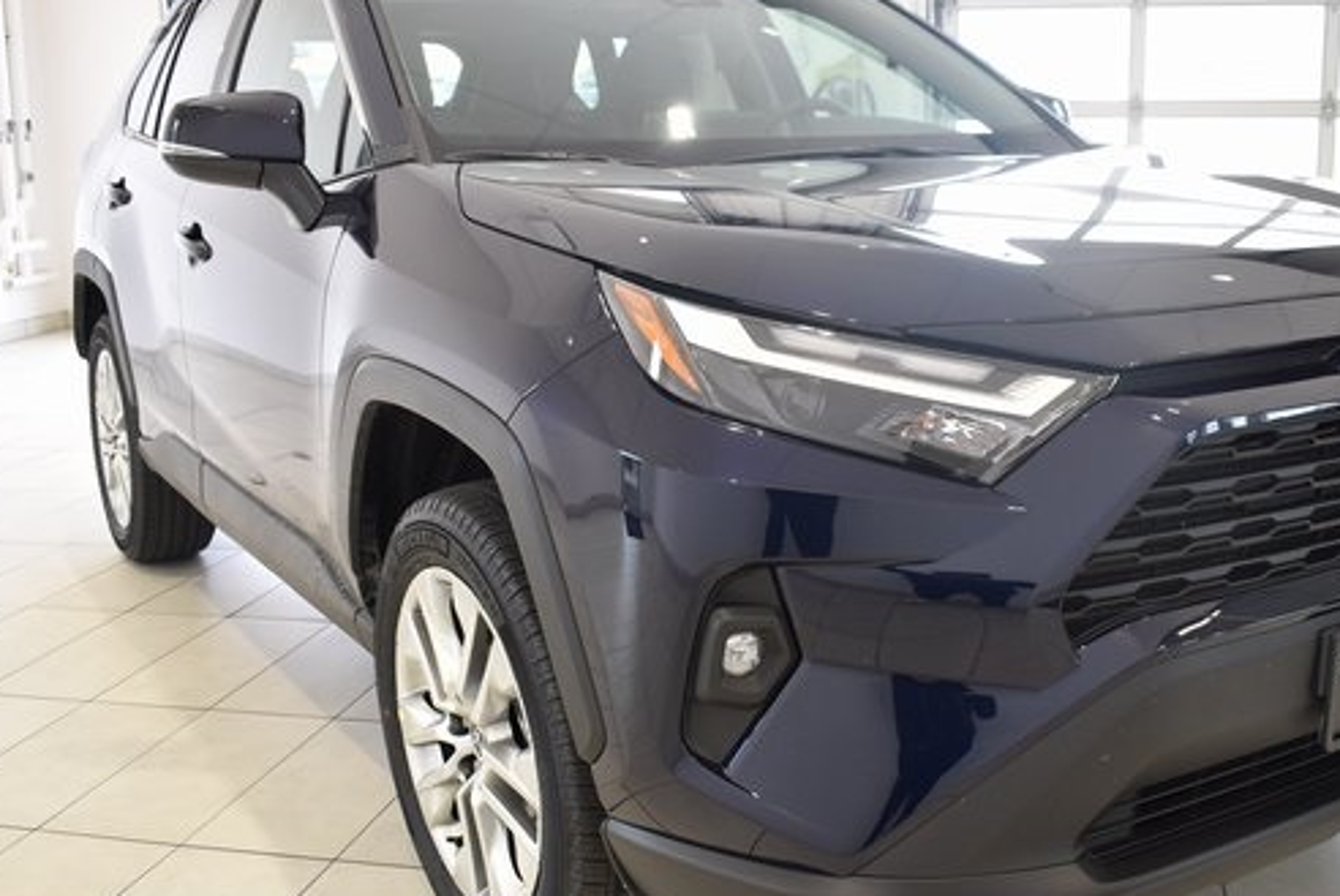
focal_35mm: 39
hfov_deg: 49.3
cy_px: 466
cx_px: 787
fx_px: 1453
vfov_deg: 34.3
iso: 400
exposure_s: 1/100
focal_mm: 20
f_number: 5
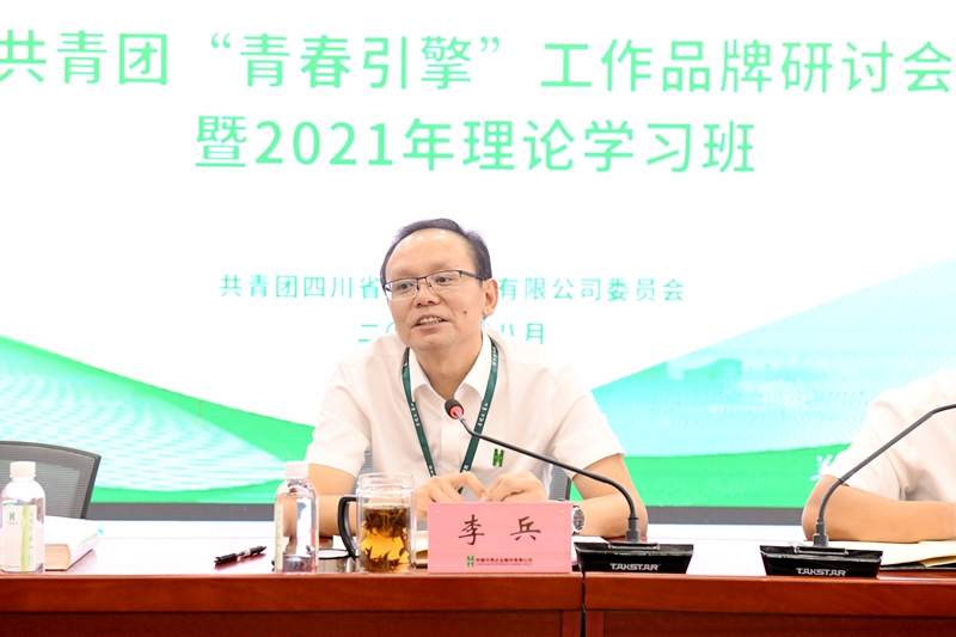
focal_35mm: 70
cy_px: 318
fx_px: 1858
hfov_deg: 28.8
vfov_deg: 19.4
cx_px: 478
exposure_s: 1/80
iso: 3600
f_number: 5.6
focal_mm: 70
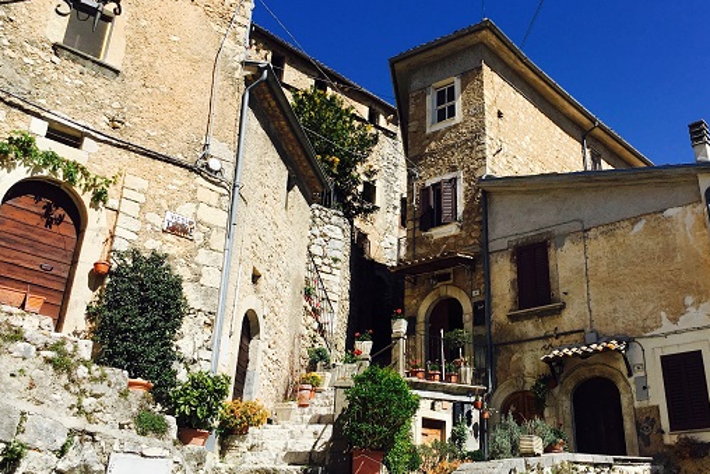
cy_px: 192
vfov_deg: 35.0
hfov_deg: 50.2
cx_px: 443
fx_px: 750
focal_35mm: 38
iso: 25
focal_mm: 4.15
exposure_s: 1/2404
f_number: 2.2
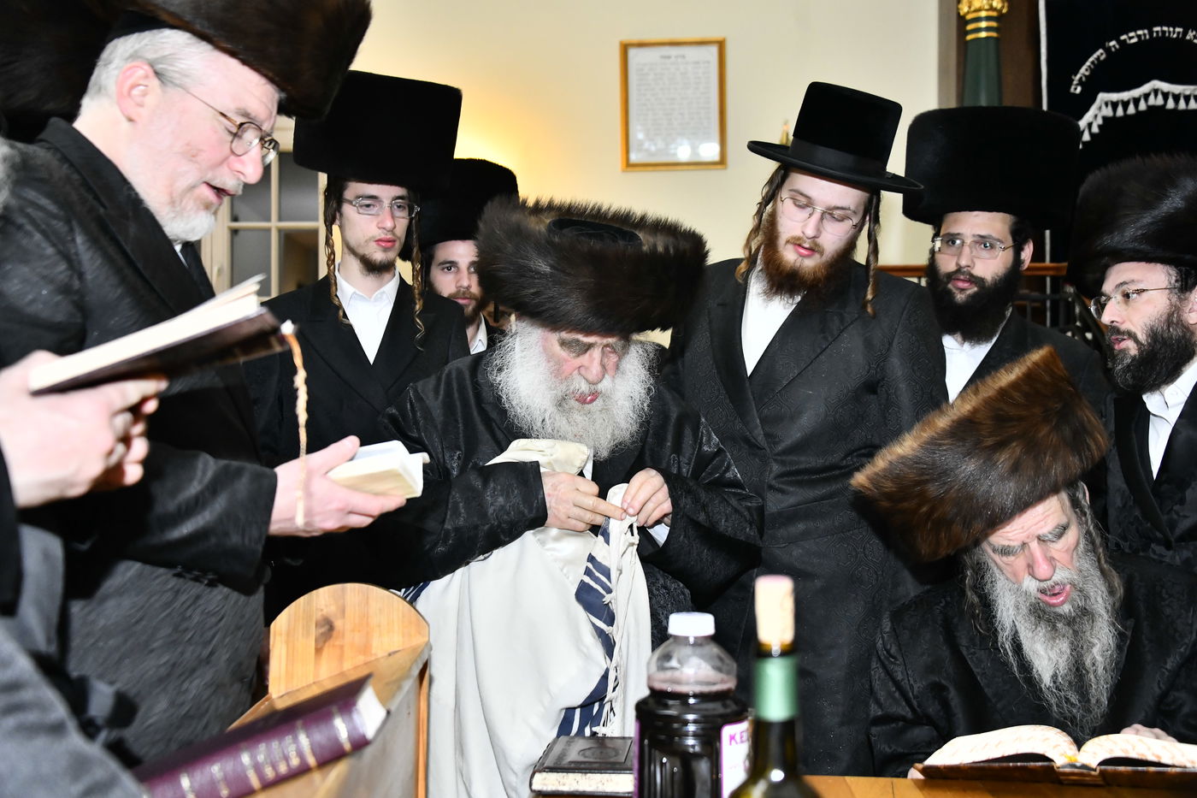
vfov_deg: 29.9
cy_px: 399
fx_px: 1496
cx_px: 598
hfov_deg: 43.6
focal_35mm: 45
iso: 2000
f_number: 5
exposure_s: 1/125
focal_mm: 45
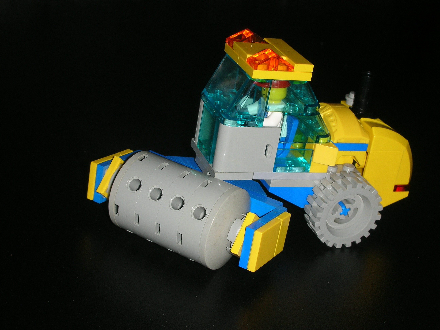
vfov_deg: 24.0
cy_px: 165
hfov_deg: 31.7
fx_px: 775
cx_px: 220
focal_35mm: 61
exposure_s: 1/120
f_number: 4
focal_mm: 10.1
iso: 50
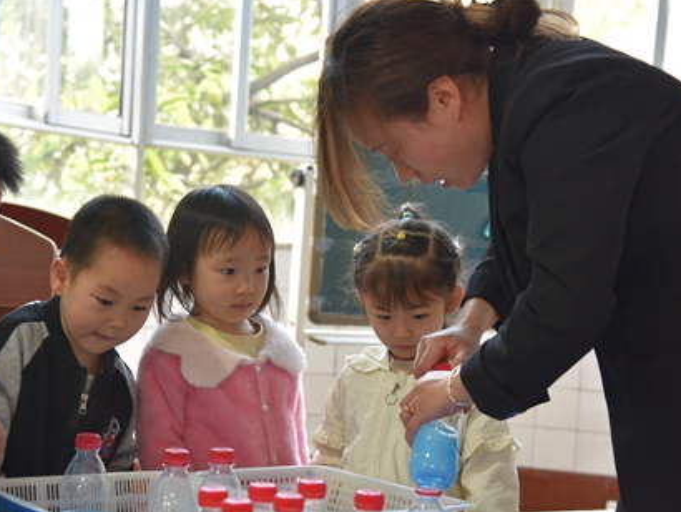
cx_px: 301
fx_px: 1417
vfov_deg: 20.4
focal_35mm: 72
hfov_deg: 27.0
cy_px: 337
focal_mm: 48
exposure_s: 1/40
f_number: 4
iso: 400
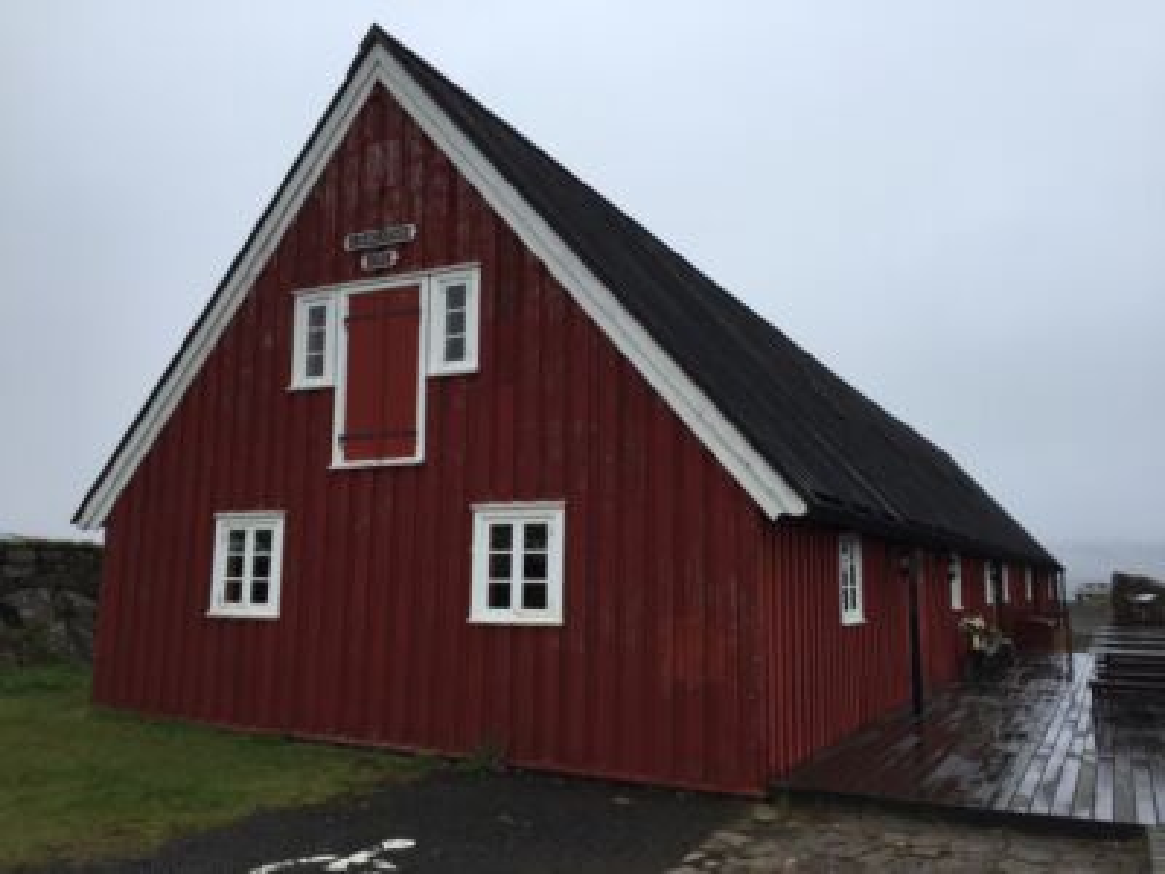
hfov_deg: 61.7
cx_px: 582
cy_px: 437
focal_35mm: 29
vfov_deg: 48.2
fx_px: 976
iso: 32
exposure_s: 1/746
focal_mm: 4.15
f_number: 2.2
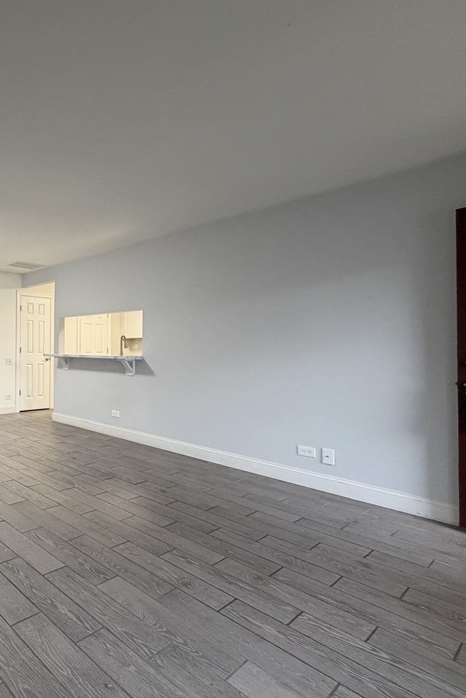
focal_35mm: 20
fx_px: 388
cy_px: 340
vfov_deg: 84.0
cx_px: 19
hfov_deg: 51.8
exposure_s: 1/60
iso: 250
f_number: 2.2
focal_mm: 2.22
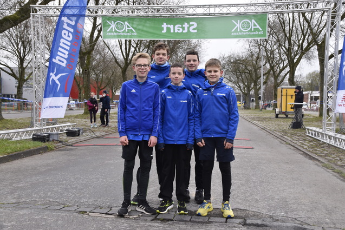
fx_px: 460
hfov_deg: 41.1
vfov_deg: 28.1
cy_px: 115
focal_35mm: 48
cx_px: 172
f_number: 8
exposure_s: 1/250
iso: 250
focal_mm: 32
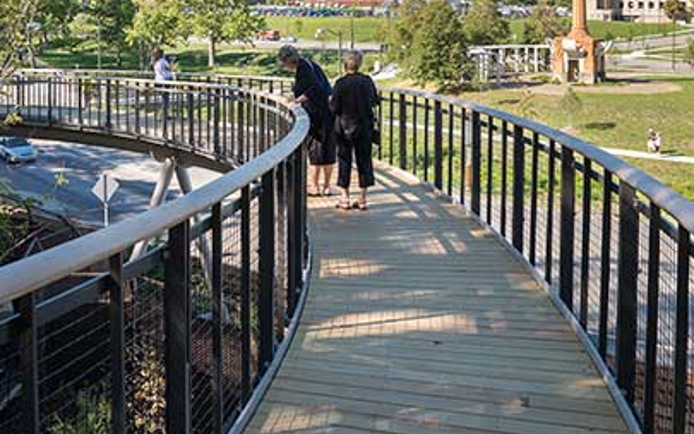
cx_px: 223
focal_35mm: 35
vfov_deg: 36.0
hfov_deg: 54.1
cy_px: 157
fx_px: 662
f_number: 6.7
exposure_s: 1/250
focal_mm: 24
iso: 200
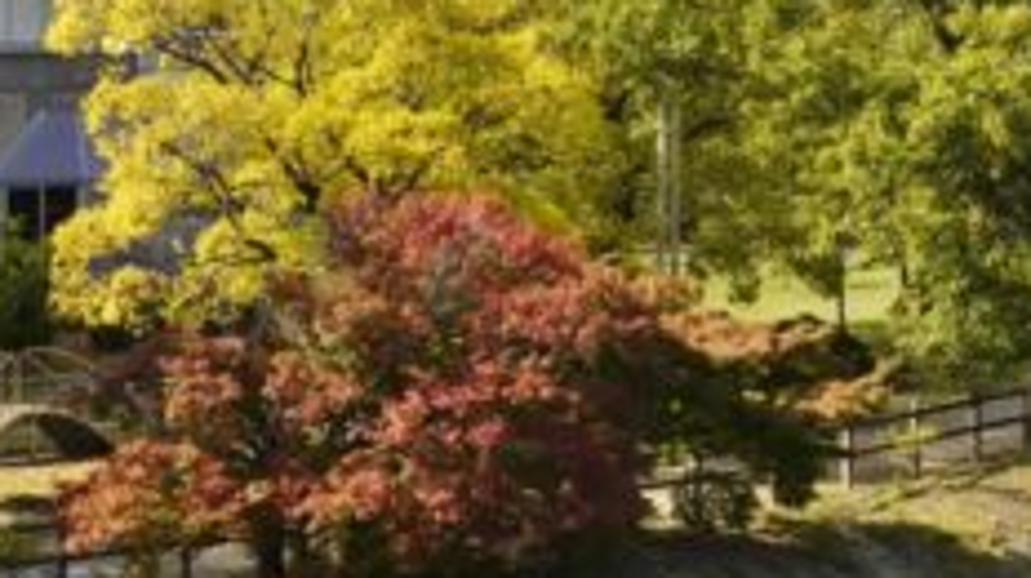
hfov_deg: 12.3
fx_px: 4780
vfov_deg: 6.9
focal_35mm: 175
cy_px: 38
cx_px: 747
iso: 100
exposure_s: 1/125
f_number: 8
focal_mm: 21.12
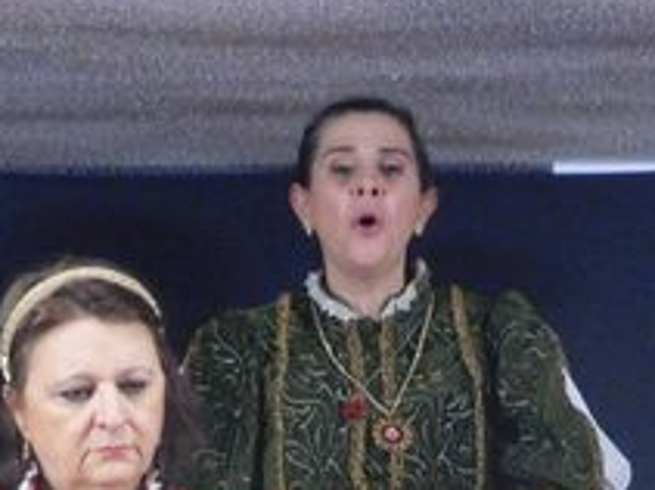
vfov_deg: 3.9
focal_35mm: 376
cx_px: 487
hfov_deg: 5.3
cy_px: 912
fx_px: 7111
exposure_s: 1/30
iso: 800
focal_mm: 17.6
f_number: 4.6
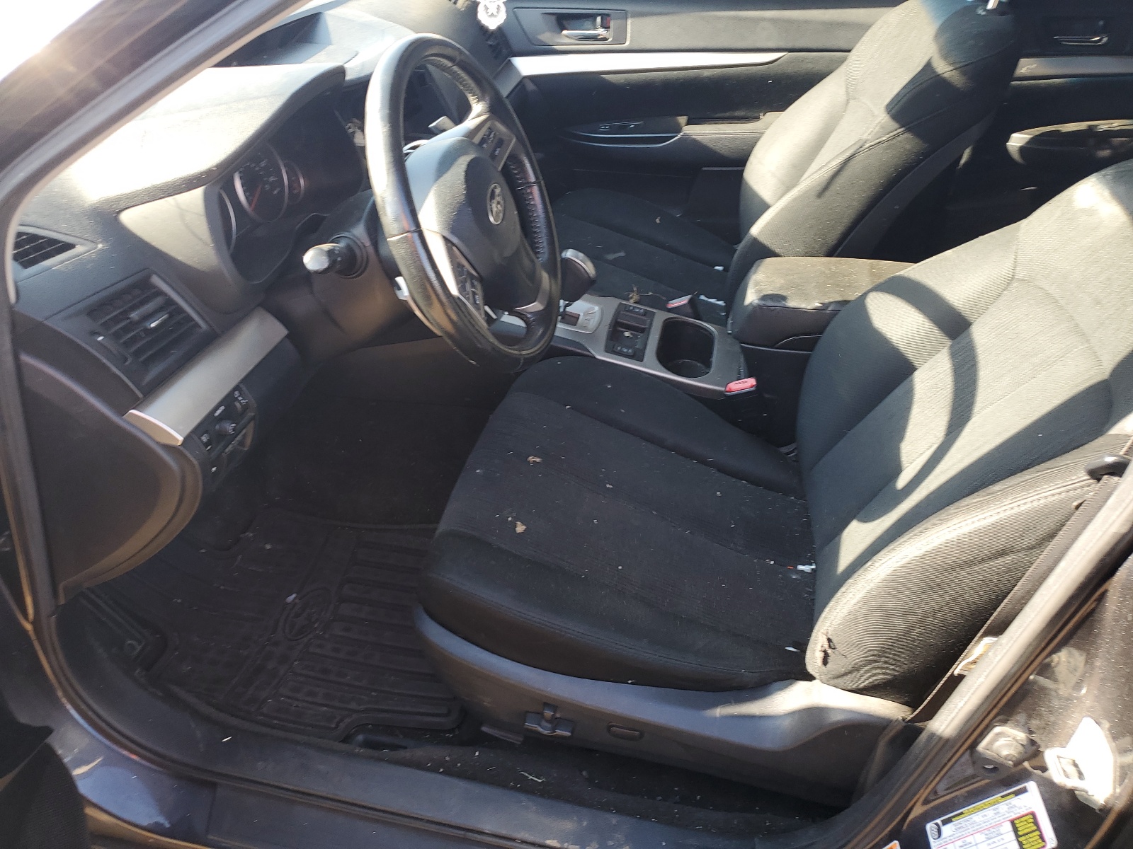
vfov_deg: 53.1
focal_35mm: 26
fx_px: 851
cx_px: 566
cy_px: 424
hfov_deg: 67.3
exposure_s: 1/141
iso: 50
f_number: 1.5
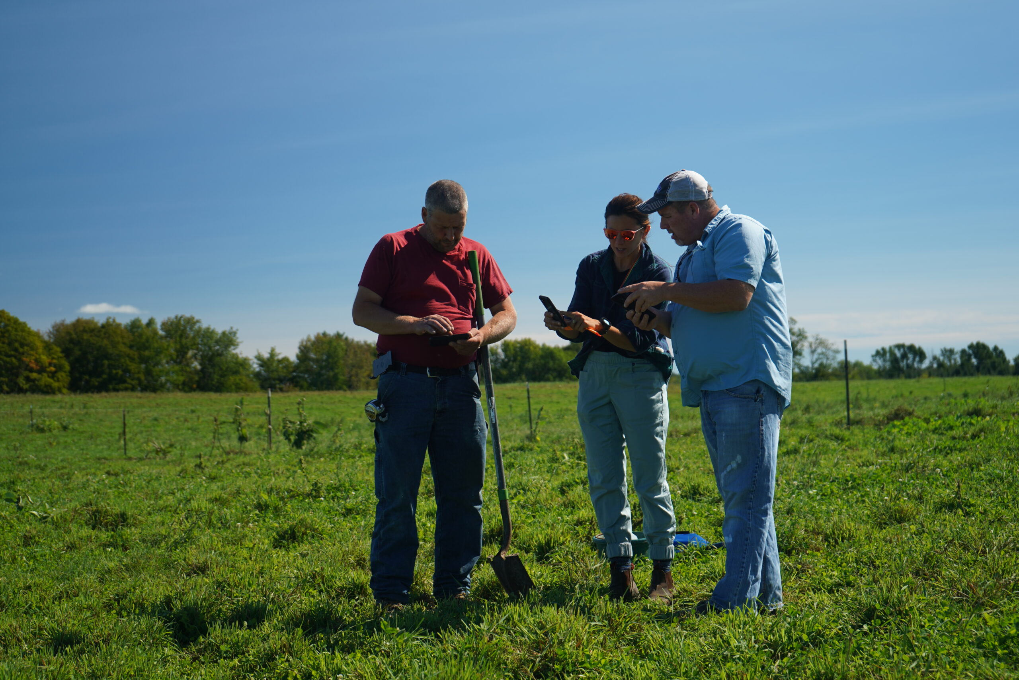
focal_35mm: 70
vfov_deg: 19.5
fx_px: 1981
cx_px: 510
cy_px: 340
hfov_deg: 28.8
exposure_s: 1/200
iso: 100
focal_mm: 70
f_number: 5.6
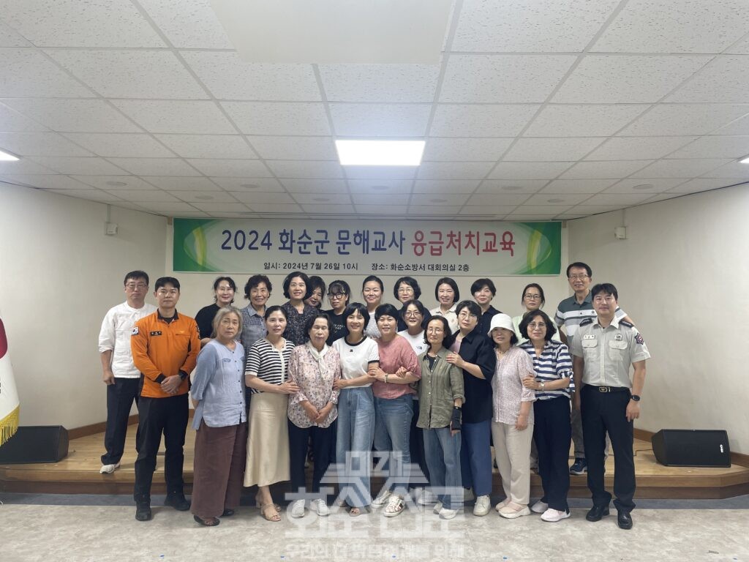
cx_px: 374
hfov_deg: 67.3
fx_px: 563
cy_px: 281
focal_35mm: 26
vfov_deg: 53.1
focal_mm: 4.2
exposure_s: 1/60
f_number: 1.6
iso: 80
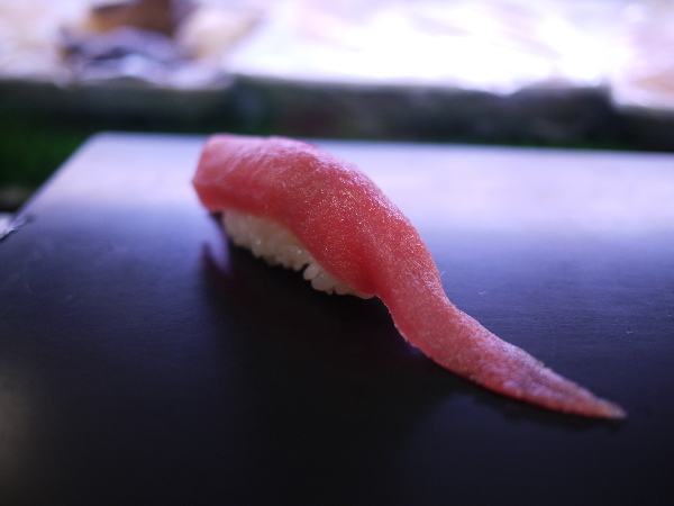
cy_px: 253
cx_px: 337
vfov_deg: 36.0
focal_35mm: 40
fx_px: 779
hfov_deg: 46.8
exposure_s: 1/30
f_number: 1.7
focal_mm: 20
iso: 100
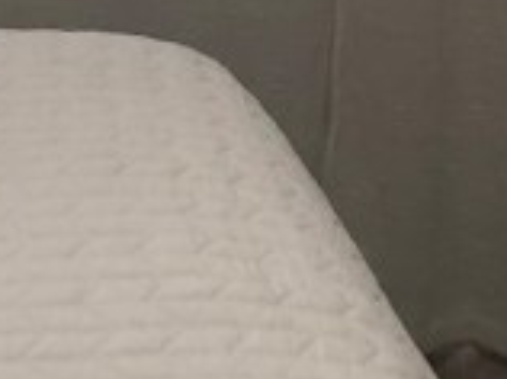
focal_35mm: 182
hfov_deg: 10.9
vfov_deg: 7.9
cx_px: 366
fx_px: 2662
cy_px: -286
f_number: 1.8
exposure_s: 1/40
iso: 25
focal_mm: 3.99
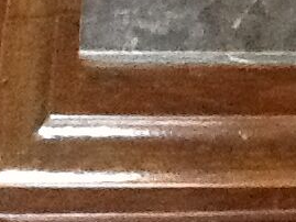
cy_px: -145
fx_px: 1343
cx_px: 484
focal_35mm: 157
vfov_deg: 9.1
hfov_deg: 11.8
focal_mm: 2.03
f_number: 2.4
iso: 400
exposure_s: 1/24
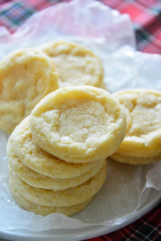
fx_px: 905
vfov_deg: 15.2
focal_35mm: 135
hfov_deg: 10.2
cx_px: 80
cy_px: 120
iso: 800
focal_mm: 135
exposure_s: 1/25
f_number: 5.6
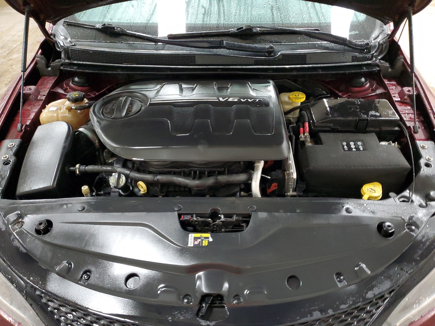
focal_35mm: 26
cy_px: 163
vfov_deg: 53.1
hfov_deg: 67.3
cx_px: 218
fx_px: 327
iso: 291
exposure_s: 1/24
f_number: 1.5
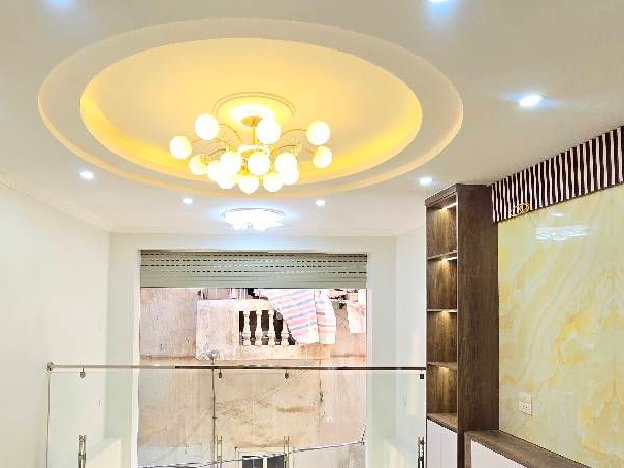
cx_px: 267
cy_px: 303
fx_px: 397
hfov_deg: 75.9
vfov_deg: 60.0
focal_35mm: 22
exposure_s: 1/50
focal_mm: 2.2
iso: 64
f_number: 2.2
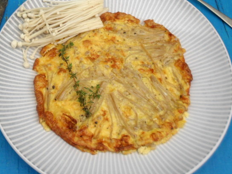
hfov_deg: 29.2
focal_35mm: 66
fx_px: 442
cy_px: 28
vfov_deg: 21.9
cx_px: 82
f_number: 3.2
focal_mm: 6.3
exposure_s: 1/180
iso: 100
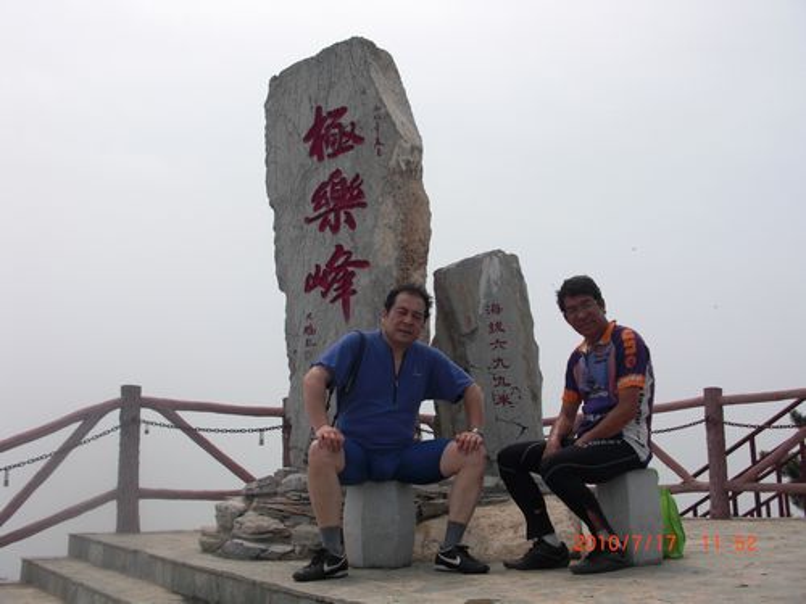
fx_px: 838
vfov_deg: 39.7
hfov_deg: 51.4
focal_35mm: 36
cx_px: 403
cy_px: 302
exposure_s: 1/320
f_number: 7.9
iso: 50
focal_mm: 6.3
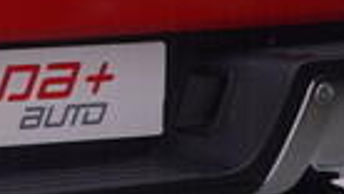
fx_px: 1597
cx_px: -399
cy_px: -60
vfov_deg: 6.9
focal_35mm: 175
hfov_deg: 10.9
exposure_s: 1/80
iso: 200
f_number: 5
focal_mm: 15
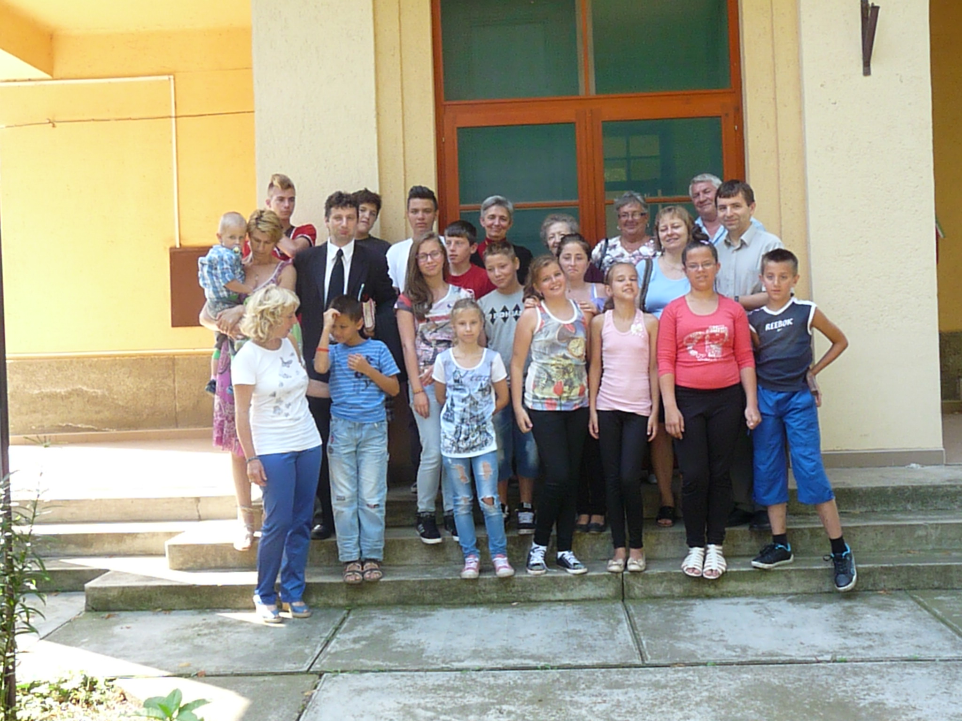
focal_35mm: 37
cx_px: 481
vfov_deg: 38.7
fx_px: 1028
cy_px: 360
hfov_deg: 50.1
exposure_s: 1/250
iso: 800
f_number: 5
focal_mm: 6.6
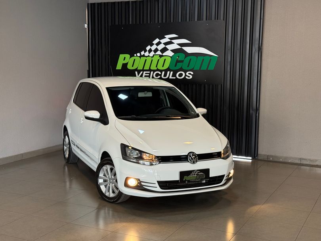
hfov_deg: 39.6
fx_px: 445
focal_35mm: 48
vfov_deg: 30.3
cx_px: 160
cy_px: 120
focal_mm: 6.76
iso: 200
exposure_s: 1/120
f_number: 1.78
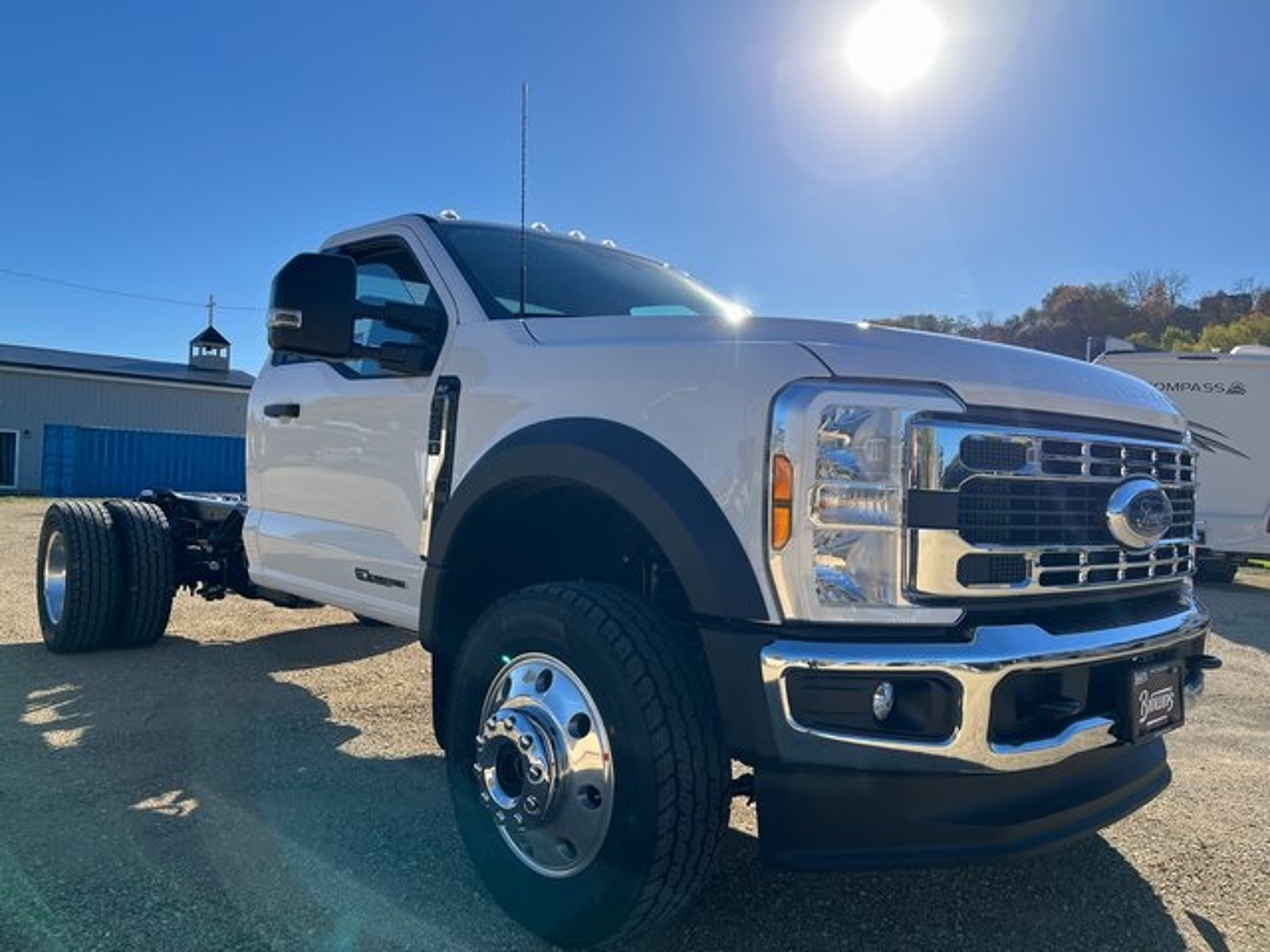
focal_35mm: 26
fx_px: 954
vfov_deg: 53.1
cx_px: 635
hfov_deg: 67.3
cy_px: 476
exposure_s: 1/3876
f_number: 1.6
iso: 50
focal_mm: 5.1
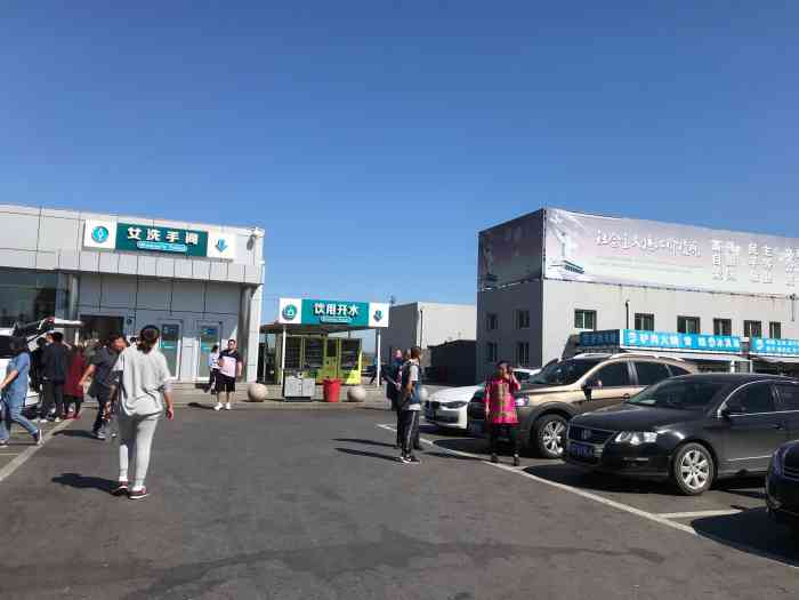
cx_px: 400
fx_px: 646
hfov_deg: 63.4
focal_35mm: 28
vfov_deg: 49.7
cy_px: 300
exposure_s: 1/3831
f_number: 1.8
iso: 20
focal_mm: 3.99
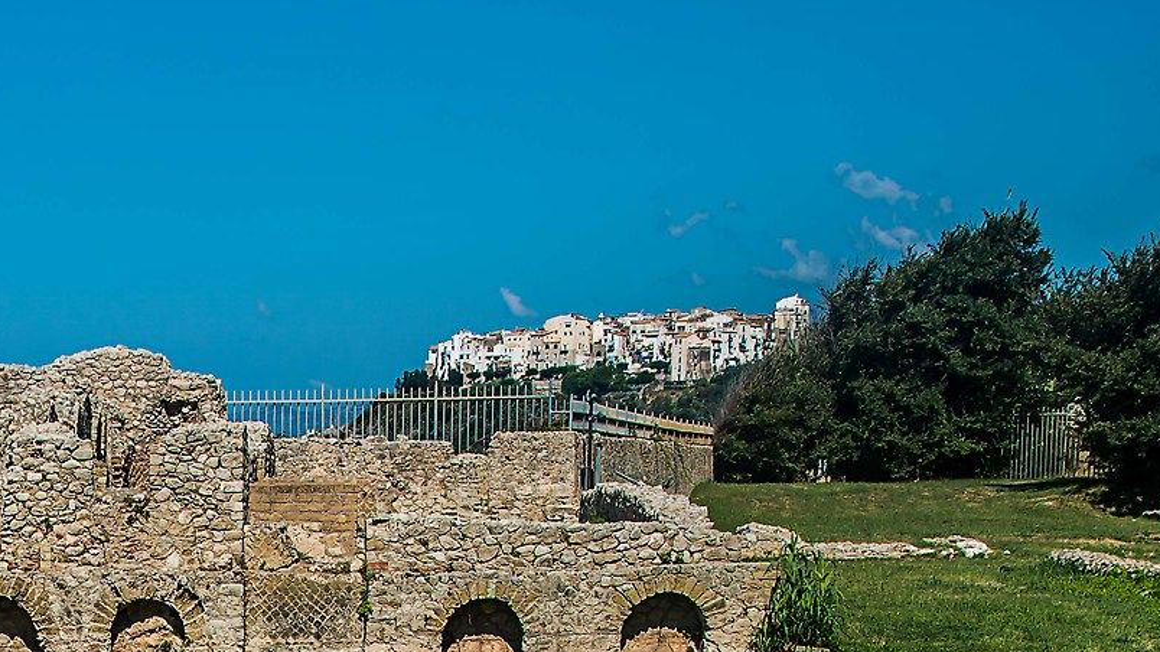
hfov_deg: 21.2
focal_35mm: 97
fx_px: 2983
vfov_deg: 11.8
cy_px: 1049
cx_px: -32
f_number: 13
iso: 200
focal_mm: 31
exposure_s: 1/160
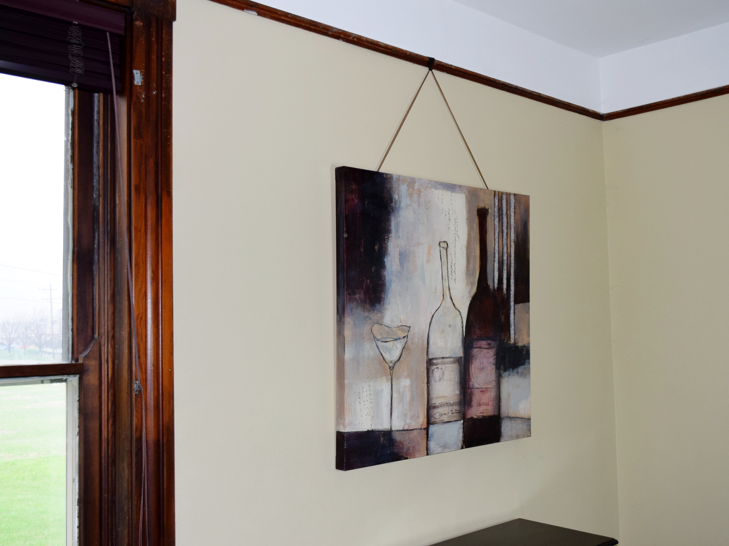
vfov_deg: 38.1
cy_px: 272
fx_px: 791
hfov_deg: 49.4
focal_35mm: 38
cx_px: 404
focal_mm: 23
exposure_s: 1/100
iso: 800
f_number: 5
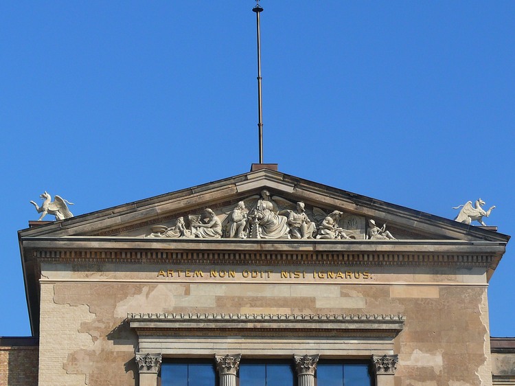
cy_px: 193
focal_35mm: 137
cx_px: 258
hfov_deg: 14.4
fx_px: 2038
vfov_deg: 10.8
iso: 100
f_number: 5
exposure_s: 1/250
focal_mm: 20.4
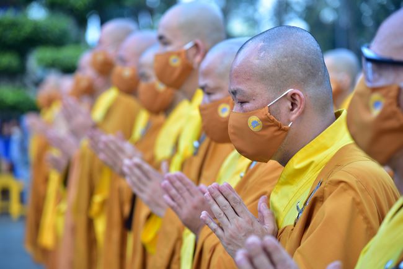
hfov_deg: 17.1
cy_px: 134
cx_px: 202
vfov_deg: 11.4
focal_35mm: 120
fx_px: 1344
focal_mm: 120
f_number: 4
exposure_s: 1/50
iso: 200
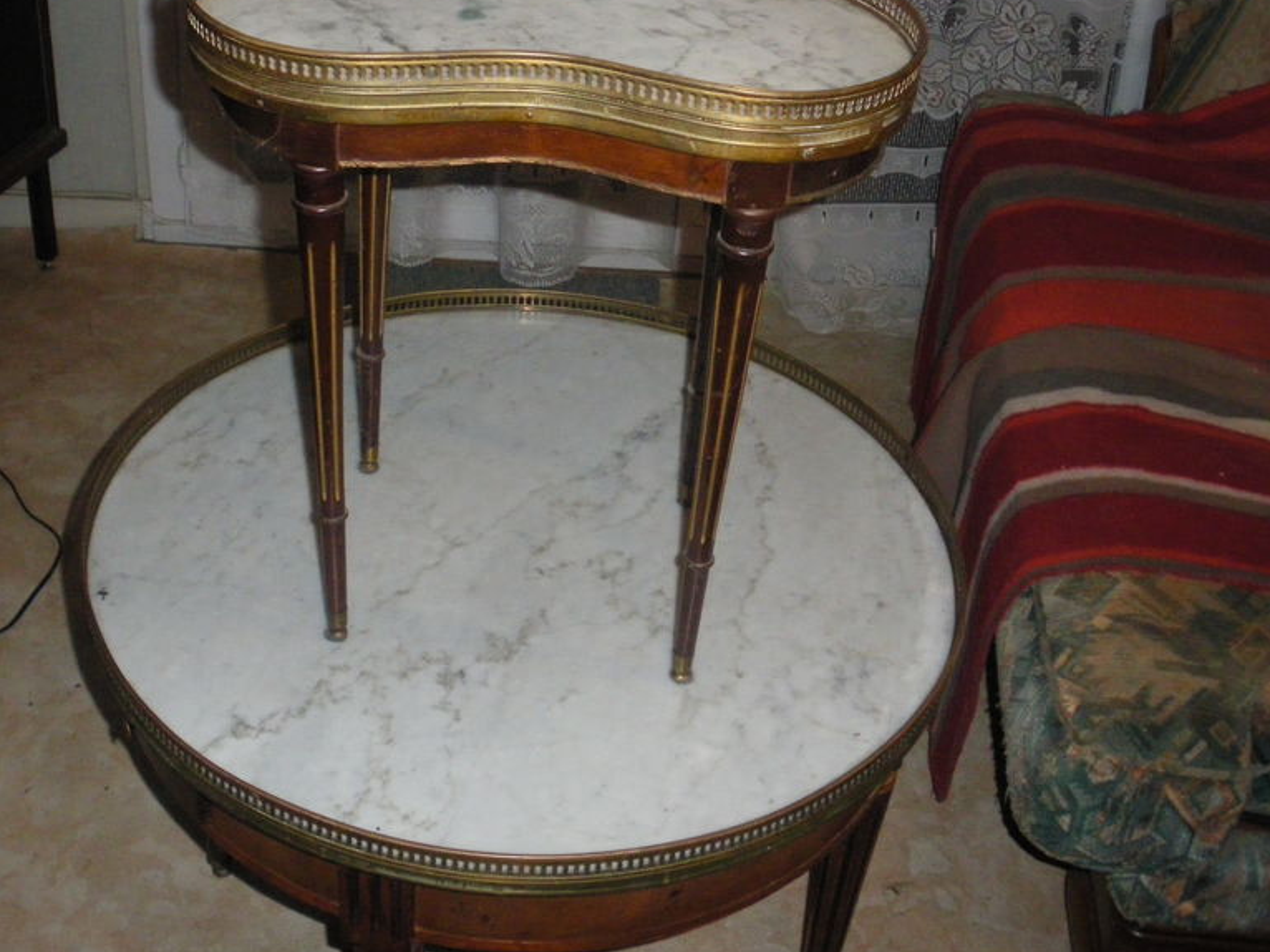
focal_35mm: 47
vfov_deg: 30.8
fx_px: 1724
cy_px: 372
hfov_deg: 40.3
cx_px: 509
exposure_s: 1/50
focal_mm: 6.3
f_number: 3.5
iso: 400
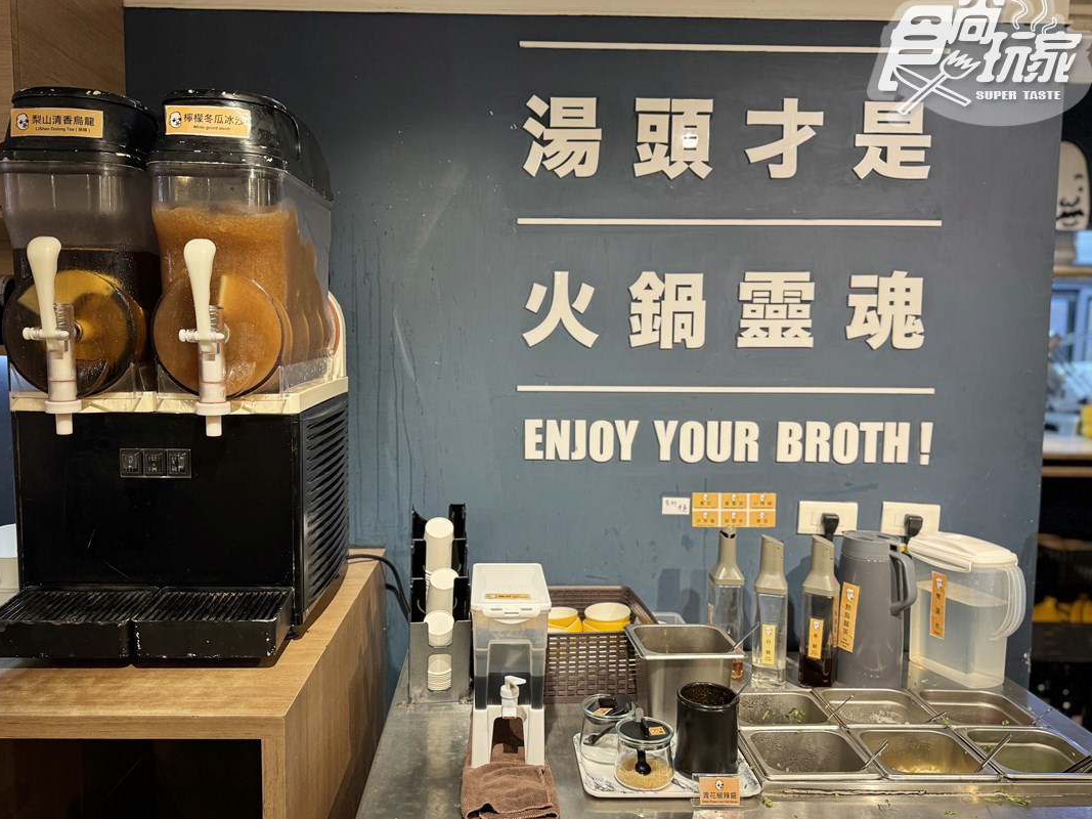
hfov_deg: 65.3
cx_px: 527
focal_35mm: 27
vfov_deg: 51.3
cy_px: 411
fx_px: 852
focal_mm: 6.76
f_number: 1.78
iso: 200
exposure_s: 1/60
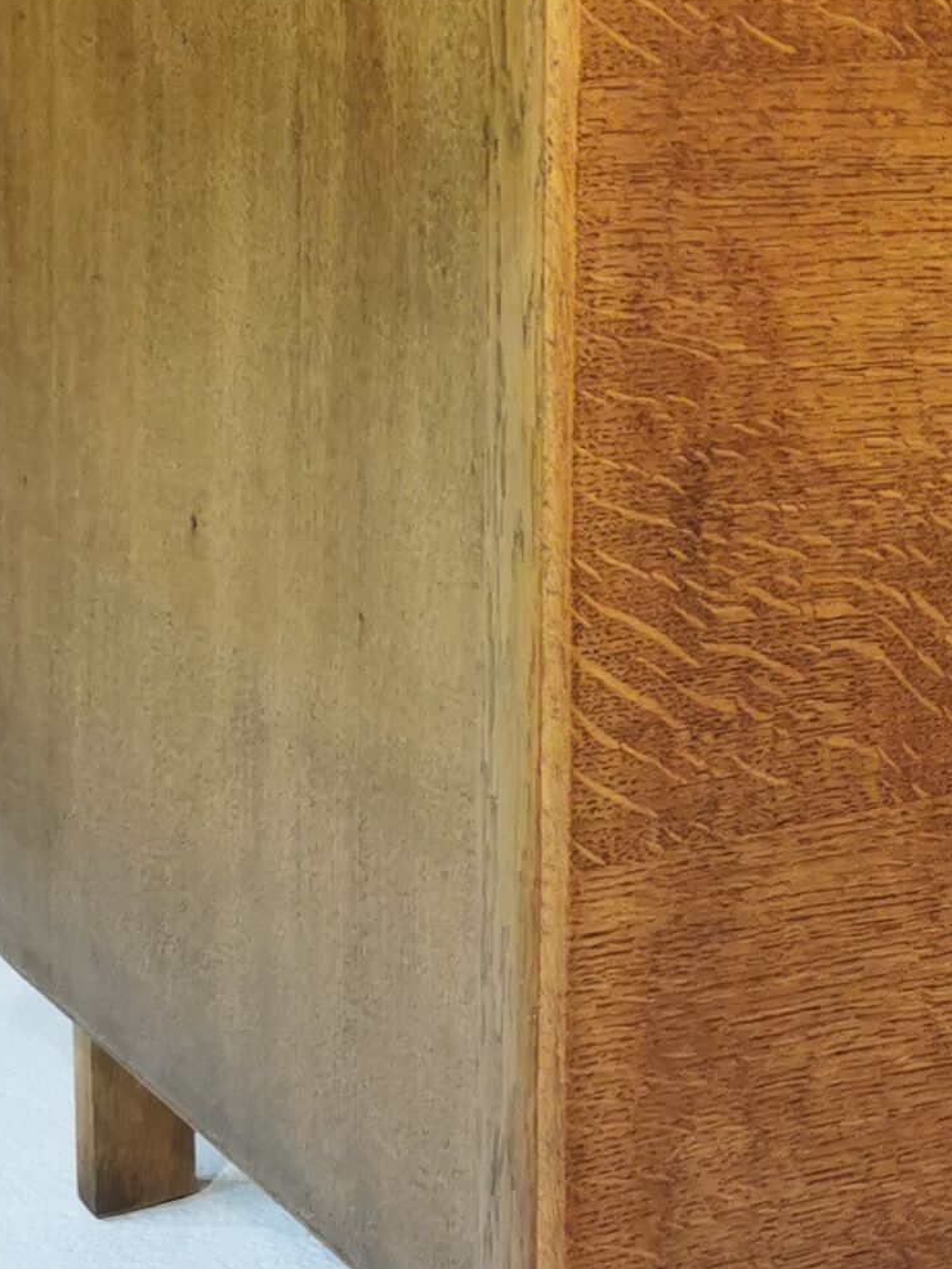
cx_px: 1192
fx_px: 3666
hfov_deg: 14.3
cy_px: -57
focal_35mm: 100
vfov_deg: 19.0
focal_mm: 5.58
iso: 125
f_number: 1.8
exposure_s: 1/50
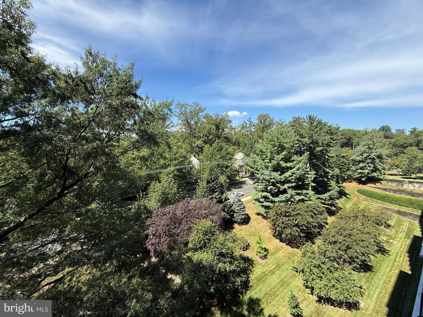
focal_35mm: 14
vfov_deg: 85.7
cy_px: 158
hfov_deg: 102.1
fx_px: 171
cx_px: 212
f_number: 2.2
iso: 50
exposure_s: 1/942
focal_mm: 2.22
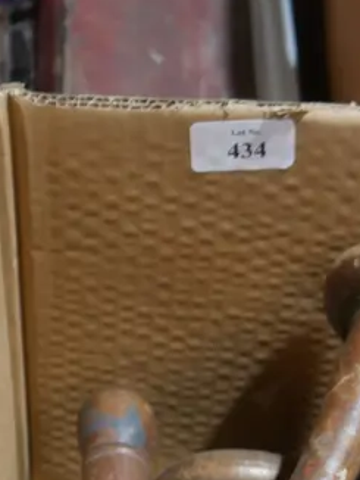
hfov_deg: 16.8
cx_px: 180
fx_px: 1219
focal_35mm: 88
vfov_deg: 19.8
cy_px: 677
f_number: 3.5
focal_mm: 14
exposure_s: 1/60
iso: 400
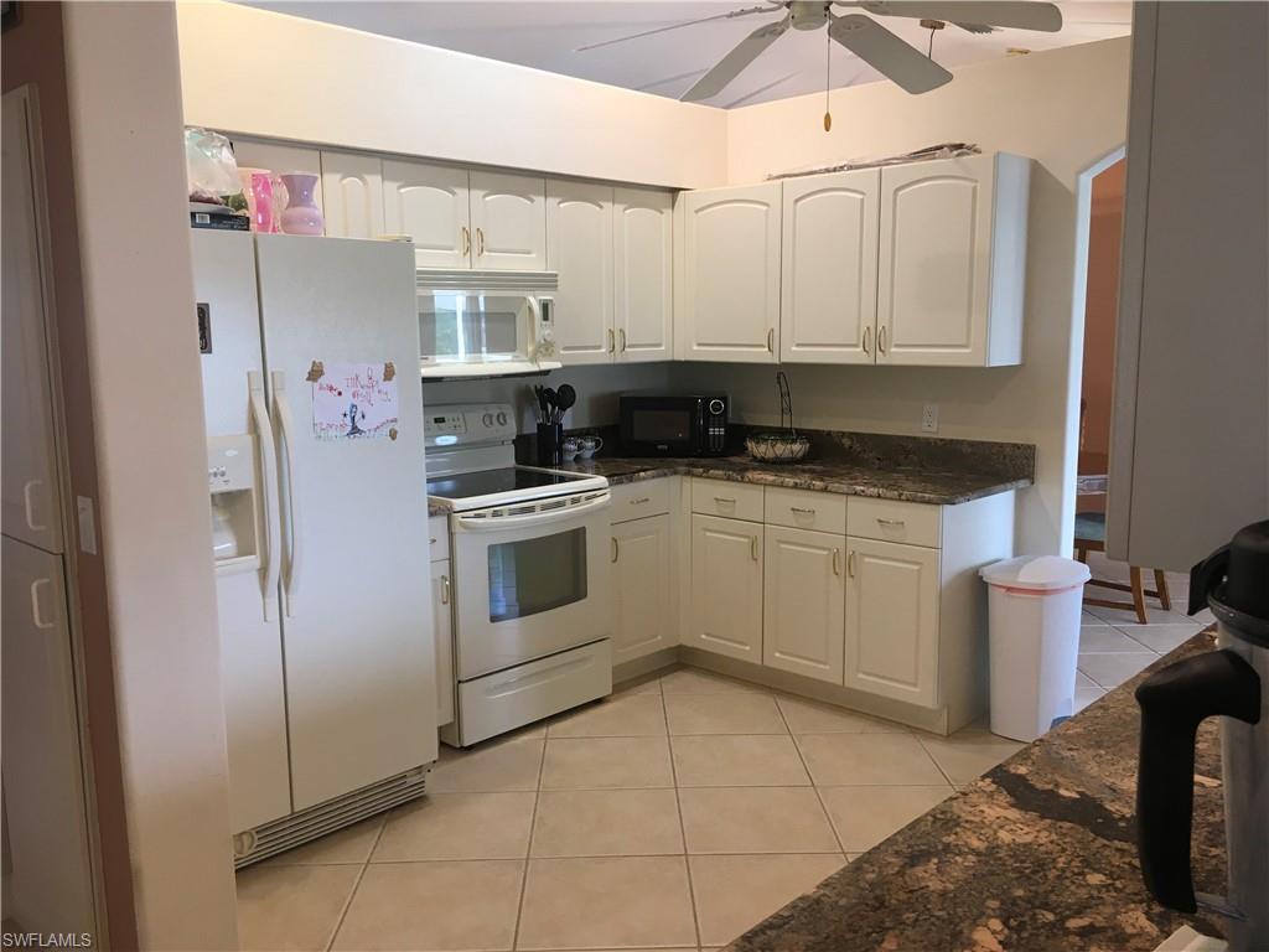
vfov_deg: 48.2
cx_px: 634
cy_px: 476
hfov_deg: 61.7
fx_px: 1063
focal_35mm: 29
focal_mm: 4.15
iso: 64
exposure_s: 1/30
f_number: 2.2
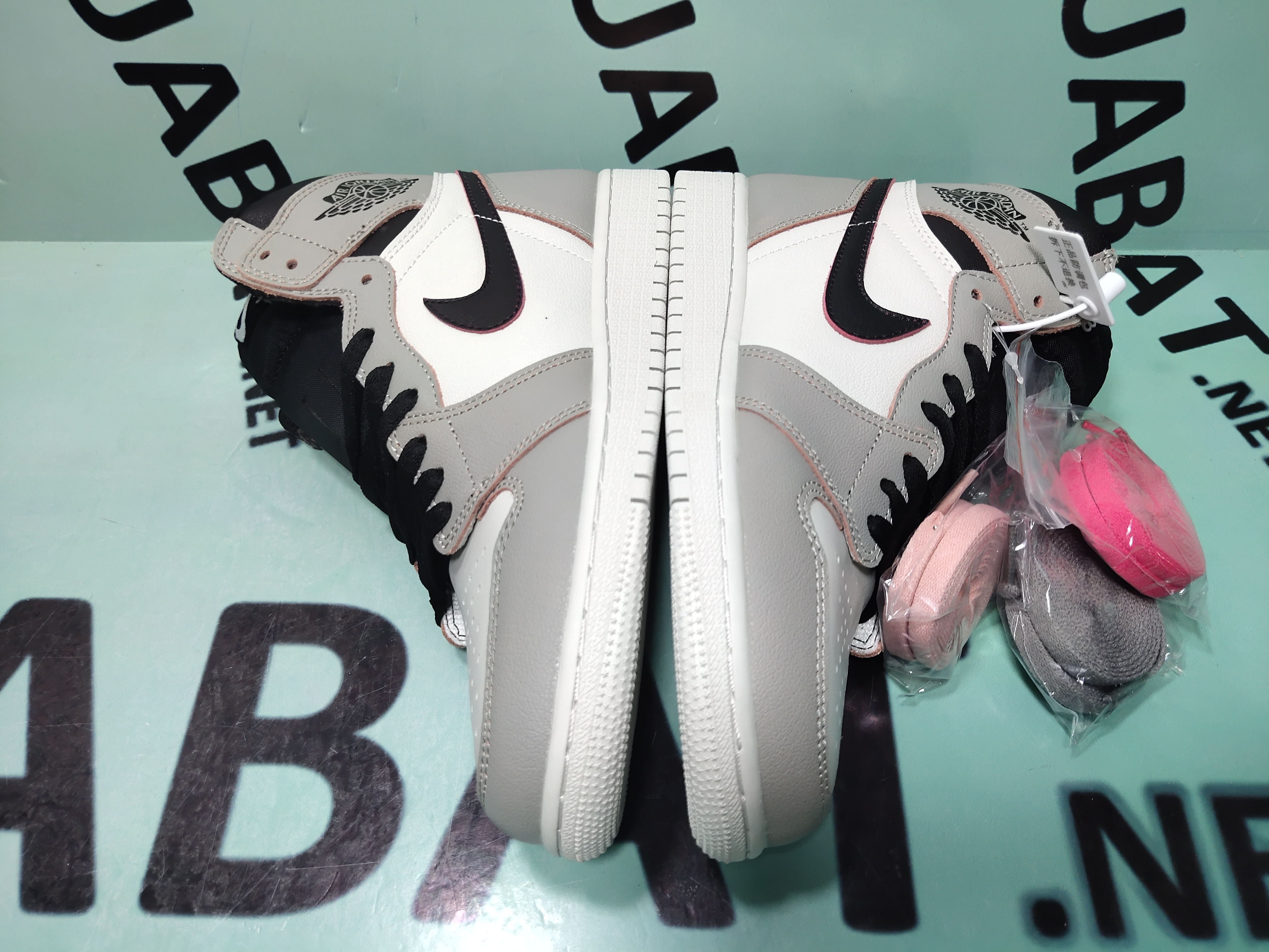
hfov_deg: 60.0
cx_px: 634
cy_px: 476
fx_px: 1100
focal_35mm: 30
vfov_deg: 46.8
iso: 100
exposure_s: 1/100
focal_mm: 4.35
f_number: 1.79
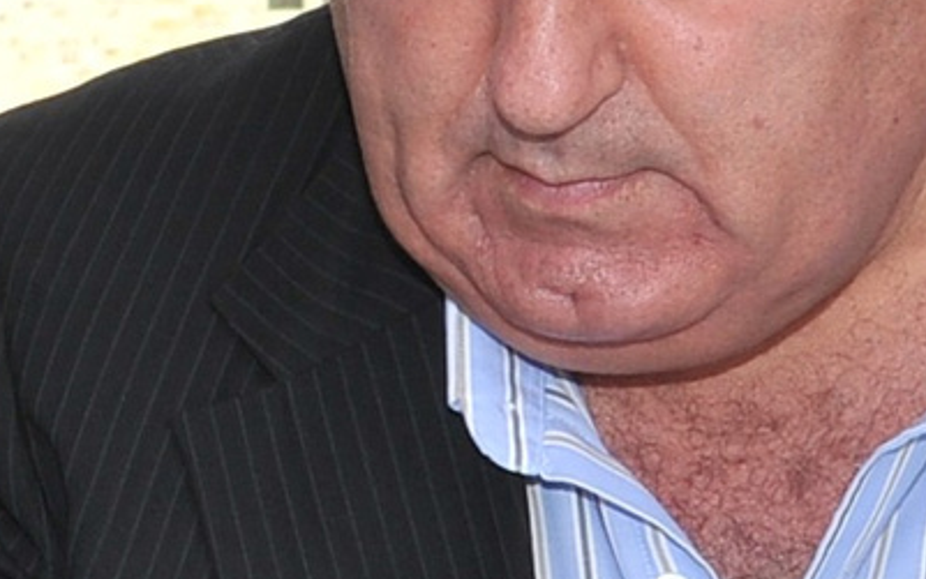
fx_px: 6564
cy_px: 606
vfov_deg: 5.0
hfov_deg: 7.9
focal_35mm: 260
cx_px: -399
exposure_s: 1/250
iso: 500
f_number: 14
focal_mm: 40
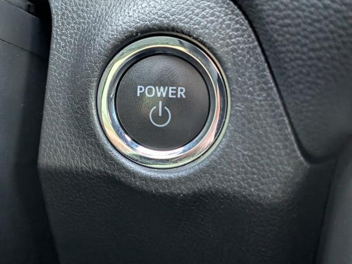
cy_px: 120
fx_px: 549
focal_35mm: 54
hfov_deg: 35.5
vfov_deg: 27.0
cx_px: 165
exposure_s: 1/66.7
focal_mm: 6.9
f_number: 1.68
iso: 401
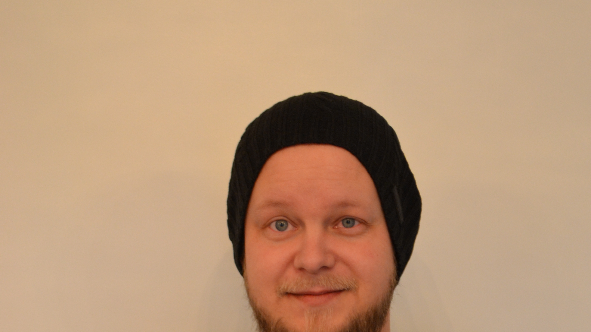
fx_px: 1724
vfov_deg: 10.8
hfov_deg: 19.5
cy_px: 395
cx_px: 307
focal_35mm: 110
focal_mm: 42
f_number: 5.3
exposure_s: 1/15
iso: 560
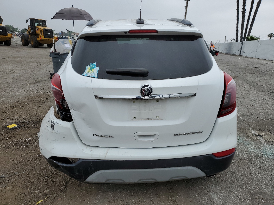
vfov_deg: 53.1
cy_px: 102
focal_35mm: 26
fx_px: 206
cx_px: 137
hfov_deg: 67.3
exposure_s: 1/2000
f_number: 1.5
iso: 50
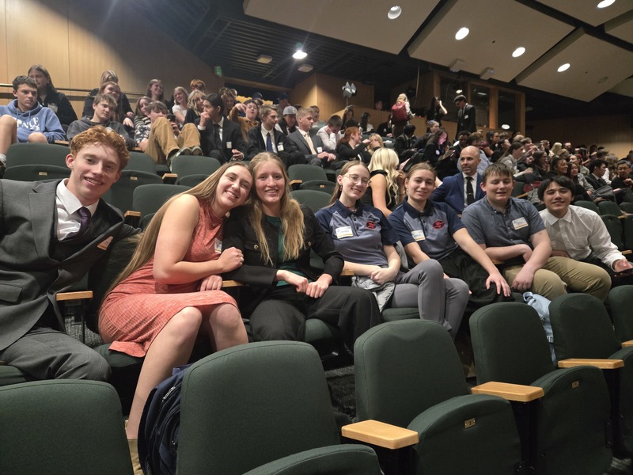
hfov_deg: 73.9
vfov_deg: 58.9
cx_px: 316
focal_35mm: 23
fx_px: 421
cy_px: 238
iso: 1600
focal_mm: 5.4
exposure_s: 1/60
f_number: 1.8
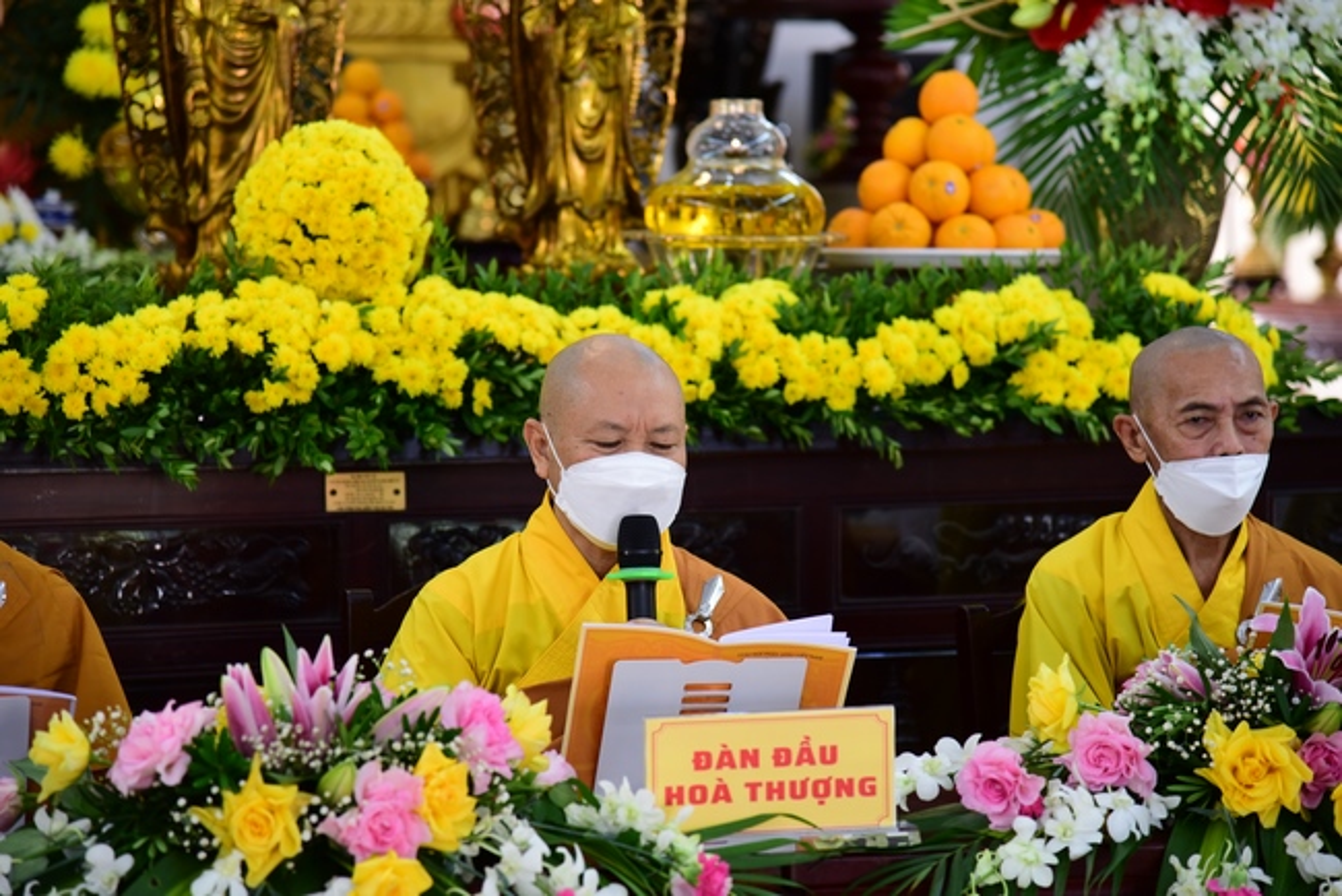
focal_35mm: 120
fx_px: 4475
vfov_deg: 11.4
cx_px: 671
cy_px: 448
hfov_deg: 17.1
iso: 800
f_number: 4
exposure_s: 1/50
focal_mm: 120
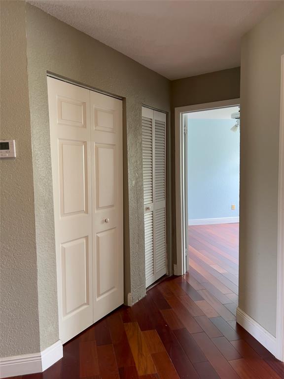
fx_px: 284
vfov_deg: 67.3
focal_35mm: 26
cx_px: 142
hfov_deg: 53.1
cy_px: 190
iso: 100
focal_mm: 5.7
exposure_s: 1/60
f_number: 1.5
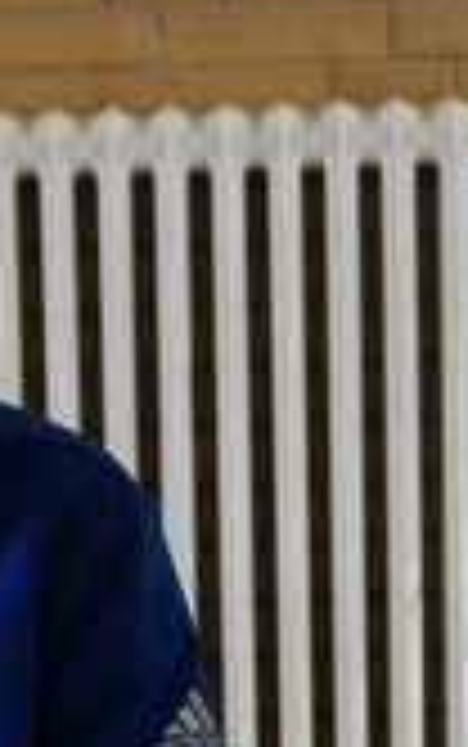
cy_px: 122
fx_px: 2709
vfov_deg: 15.6
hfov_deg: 9.9
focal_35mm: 133
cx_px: 230
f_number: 4
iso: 1000
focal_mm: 24
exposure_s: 1/40
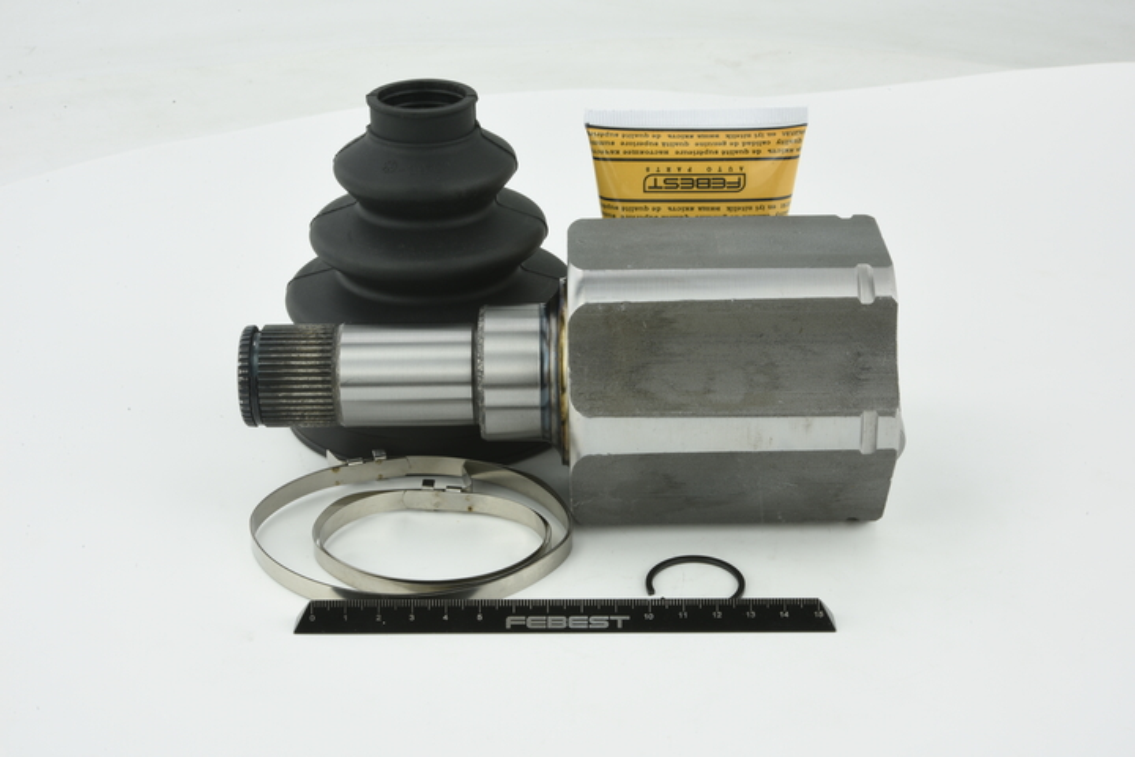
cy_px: 378
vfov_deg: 22.6
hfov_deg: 33.4
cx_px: 568
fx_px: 1892
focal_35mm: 60
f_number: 32
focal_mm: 60
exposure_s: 1/3
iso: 64
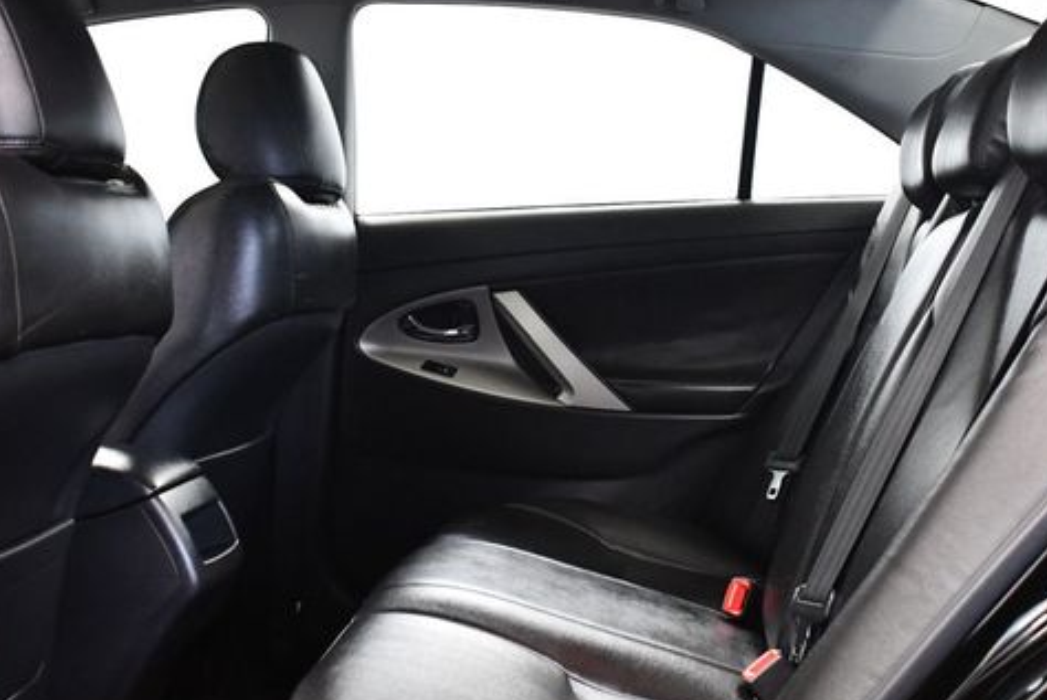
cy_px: 391
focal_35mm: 54
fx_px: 1572
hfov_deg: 36.8
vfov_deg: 25.1
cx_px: 583
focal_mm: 20
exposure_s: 1/80
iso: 3200
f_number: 3.8
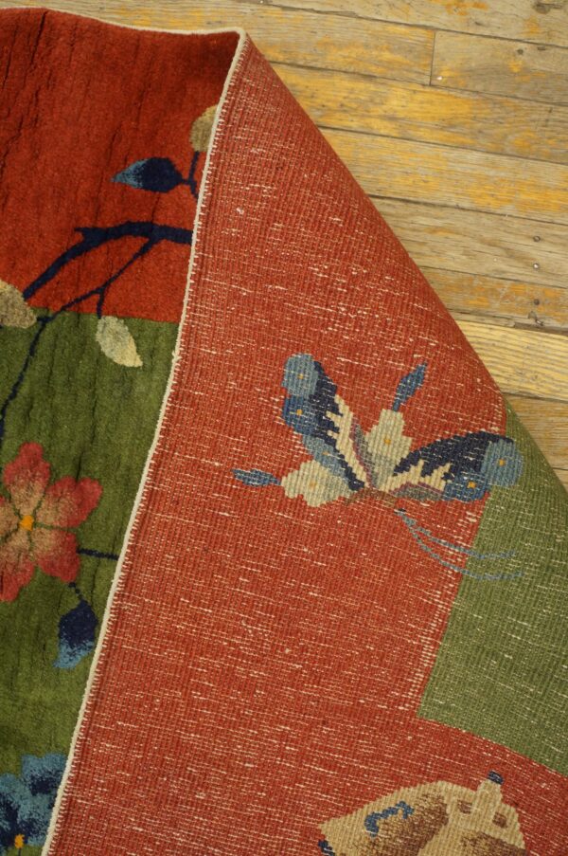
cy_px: 428
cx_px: 284
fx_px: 640
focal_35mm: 27
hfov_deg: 47.8
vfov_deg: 67.4
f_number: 4
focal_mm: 18
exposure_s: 1/60
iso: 1250
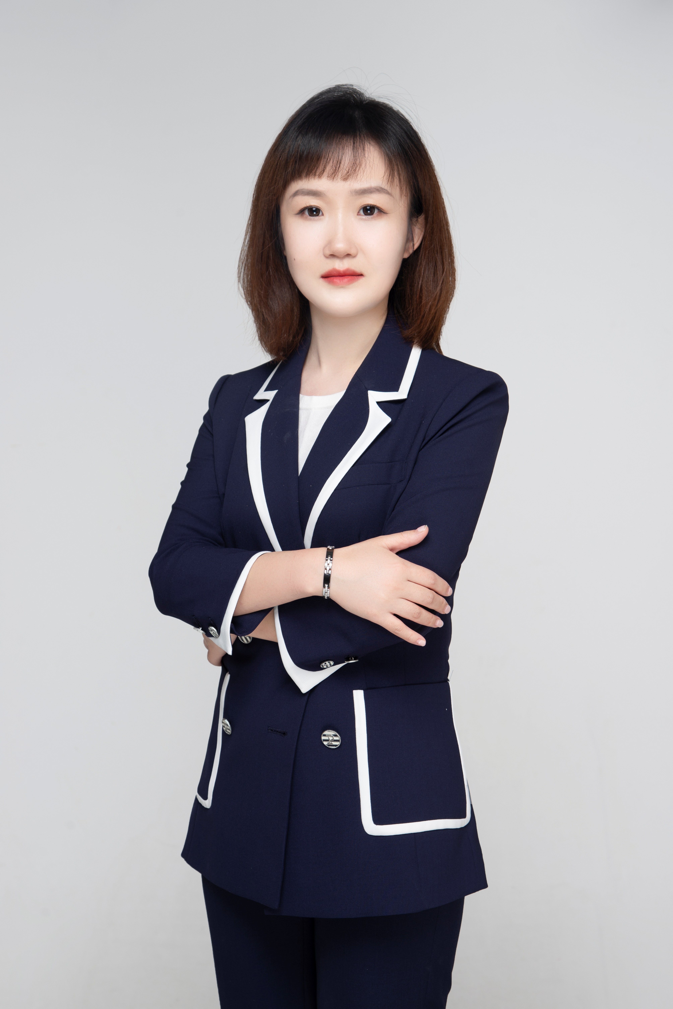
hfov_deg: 18.2
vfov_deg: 27.0
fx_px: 2101
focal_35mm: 75
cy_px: 504
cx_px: 336
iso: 125
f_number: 7.1
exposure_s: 1/100
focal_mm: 75
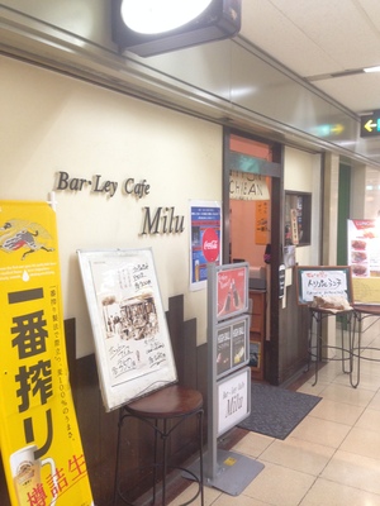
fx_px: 483
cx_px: 190
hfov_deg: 42.9
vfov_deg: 55.4
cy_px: 253
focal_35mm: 33
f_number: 2.4
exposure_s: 1/20
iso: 160
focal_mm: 4.12
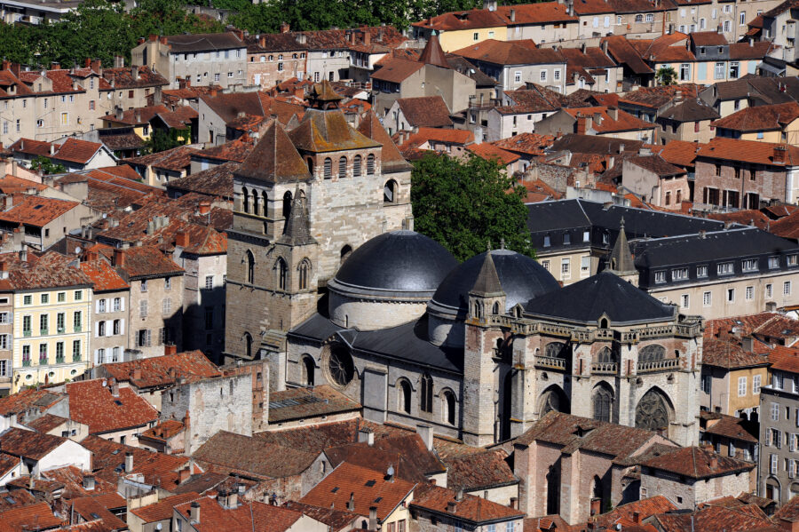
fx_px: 5545
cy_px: 266
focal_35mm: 250
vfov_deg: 5.5
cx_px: 400
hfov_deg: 8.2
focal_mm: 250
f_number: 8
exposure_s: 1/1000
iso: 200
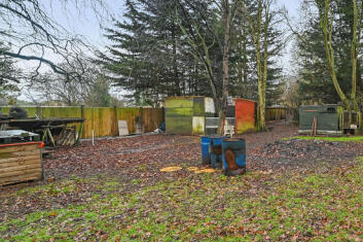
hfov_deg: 60.8
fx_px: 262
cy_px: 111
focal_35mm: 26
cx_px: 314
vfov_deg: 49.5
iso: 800
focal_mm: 14
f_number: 5.6
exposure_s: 1/50
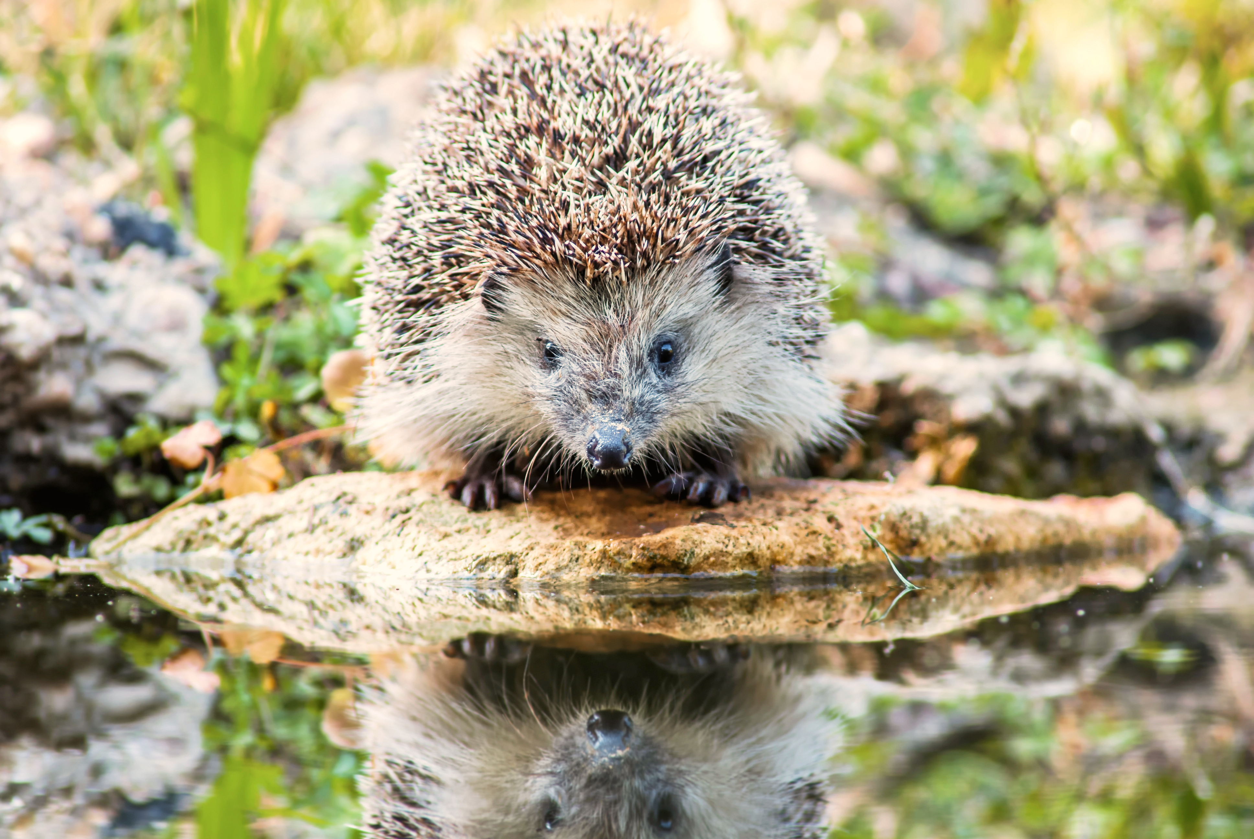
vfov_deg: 3.1
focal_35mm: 450
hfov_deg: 4.6
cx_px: 627
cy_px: 420
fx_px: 15694
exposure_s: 1/125
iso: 320
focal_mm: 300
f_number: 5.6
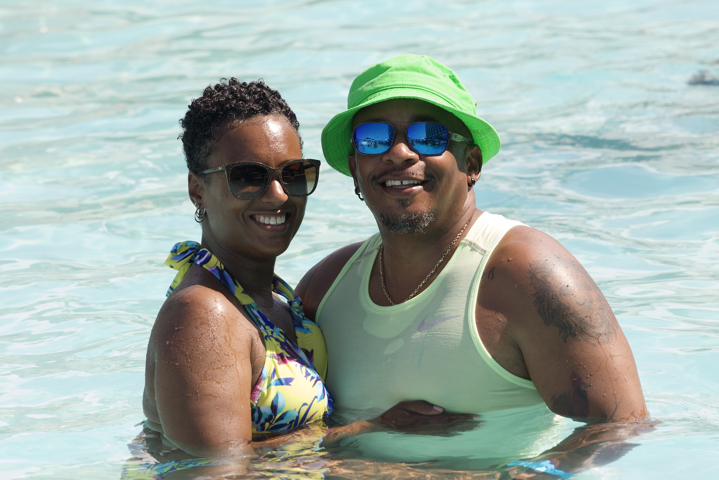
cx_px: 360
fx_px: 4035
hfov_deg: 10.2
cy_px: 240
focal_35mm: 202
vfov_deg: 6.8
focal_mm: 135
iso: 50
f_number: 5
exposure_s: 1/250
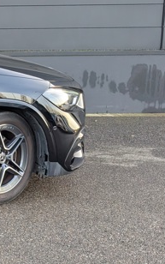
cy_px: 74
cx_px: -167
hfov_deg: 15.6
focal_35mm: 66
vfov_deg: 30.6
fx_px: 474
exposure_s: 1/498
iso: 228
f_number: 1.68
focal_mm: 6.9
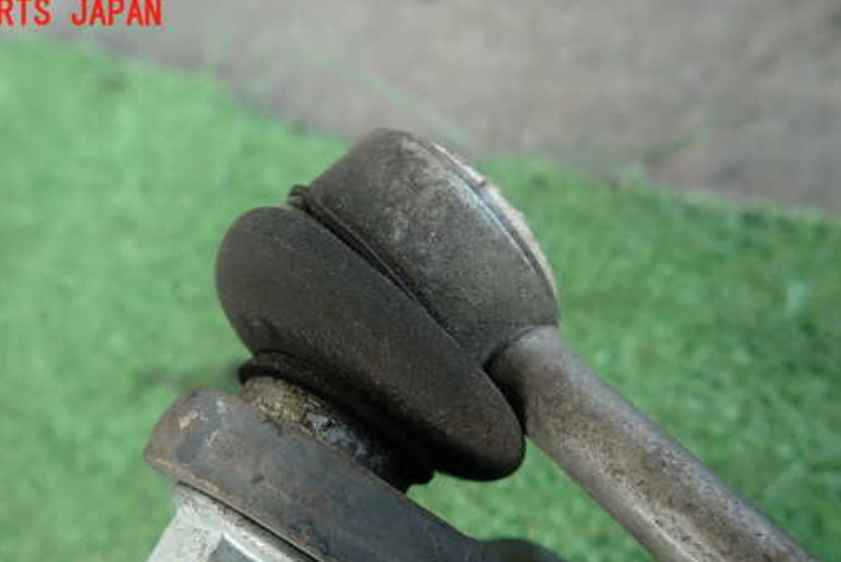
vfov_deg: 41.9
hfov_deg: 60.0
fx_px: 725
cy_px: 370
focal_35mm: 31
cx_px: 359
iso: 100
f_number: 2
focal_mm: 4.5
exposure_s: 1/60
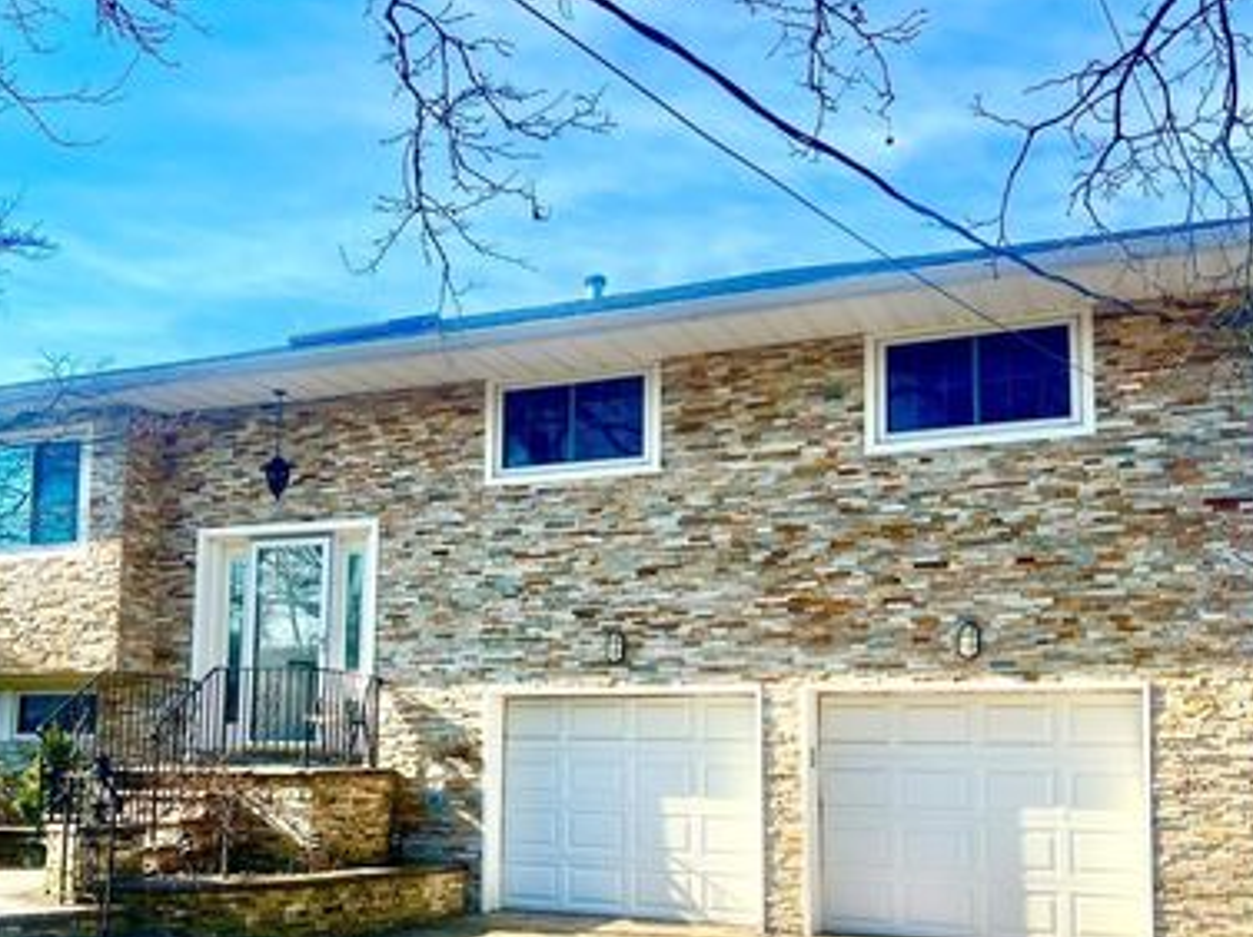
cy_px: 613
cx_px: 472
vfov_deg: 34.8
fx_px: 1483
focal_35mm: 41
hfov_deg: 45.4
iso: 50
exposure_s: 1/3356
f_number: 1.5
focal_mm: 5.7
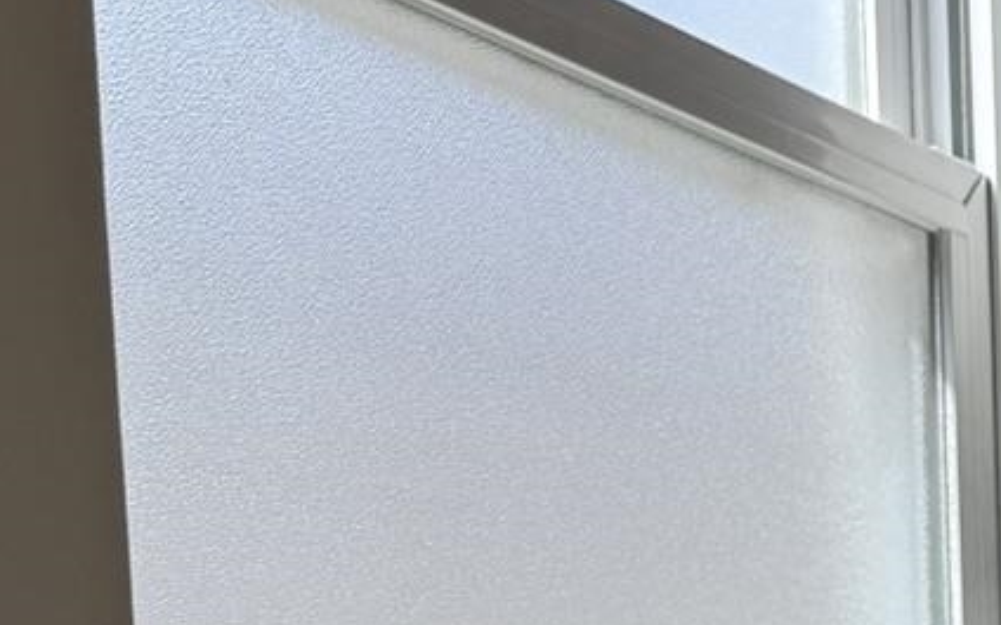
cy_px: 1599
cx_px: 1943
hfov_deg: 14.4
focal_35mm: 123
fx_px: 3356
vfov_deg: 9.3
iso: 80
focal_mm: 6.76
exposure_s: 1/708
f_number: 1.78
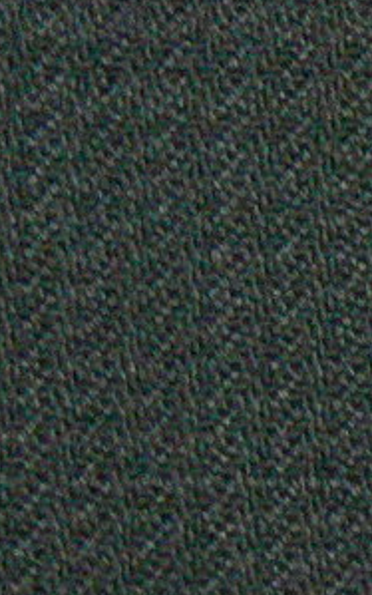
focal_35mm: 415
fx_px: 6729
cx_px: 987
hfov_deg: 3.1
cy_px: 609
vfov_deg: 5.1
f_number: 3.2
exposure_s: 1/15
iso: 400
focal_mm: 15.7
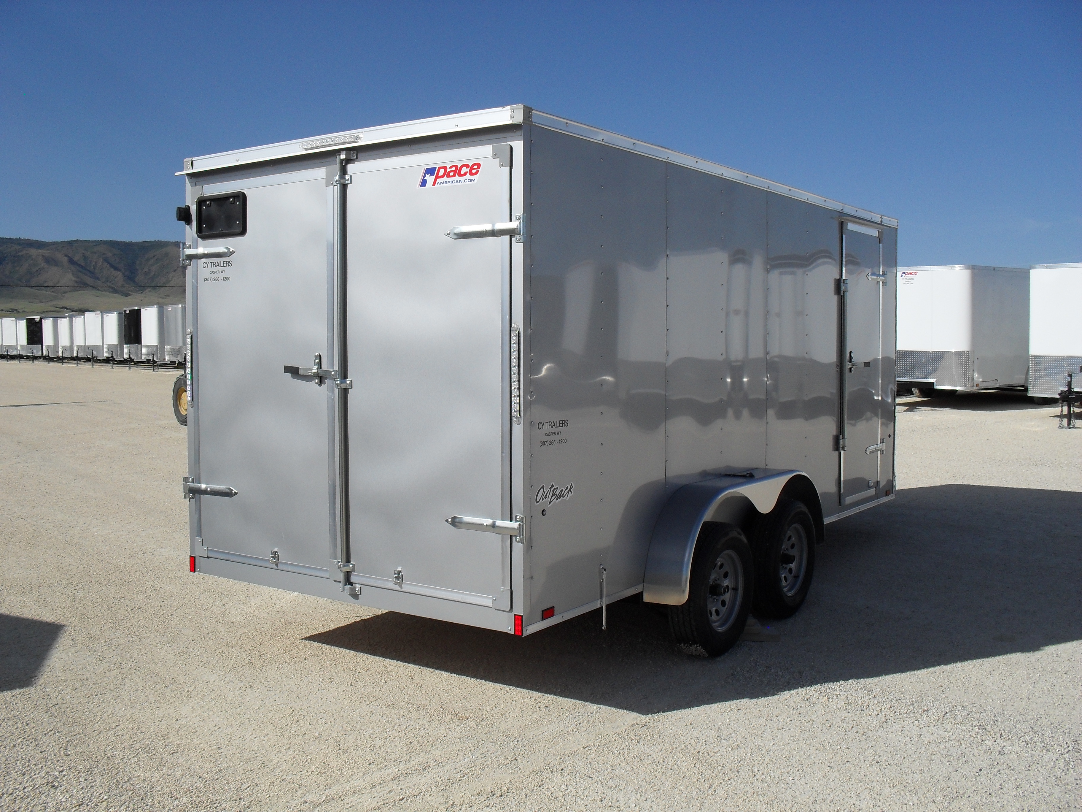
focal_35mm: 35
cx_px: 541
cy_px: 406
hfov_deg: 52.6
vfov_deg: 40.7
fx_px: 1094
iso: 100
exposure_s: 1/350
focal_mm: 6.3
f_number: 8.4
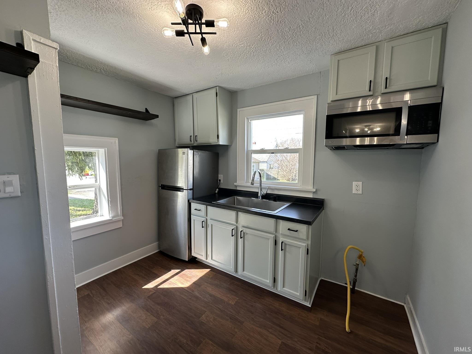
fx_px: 191
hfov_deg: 102.1
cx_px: 236
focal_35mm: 14
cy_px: 177
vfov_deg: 85.7
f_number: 2.2
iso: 50
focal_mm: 2.22
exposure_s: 1/99
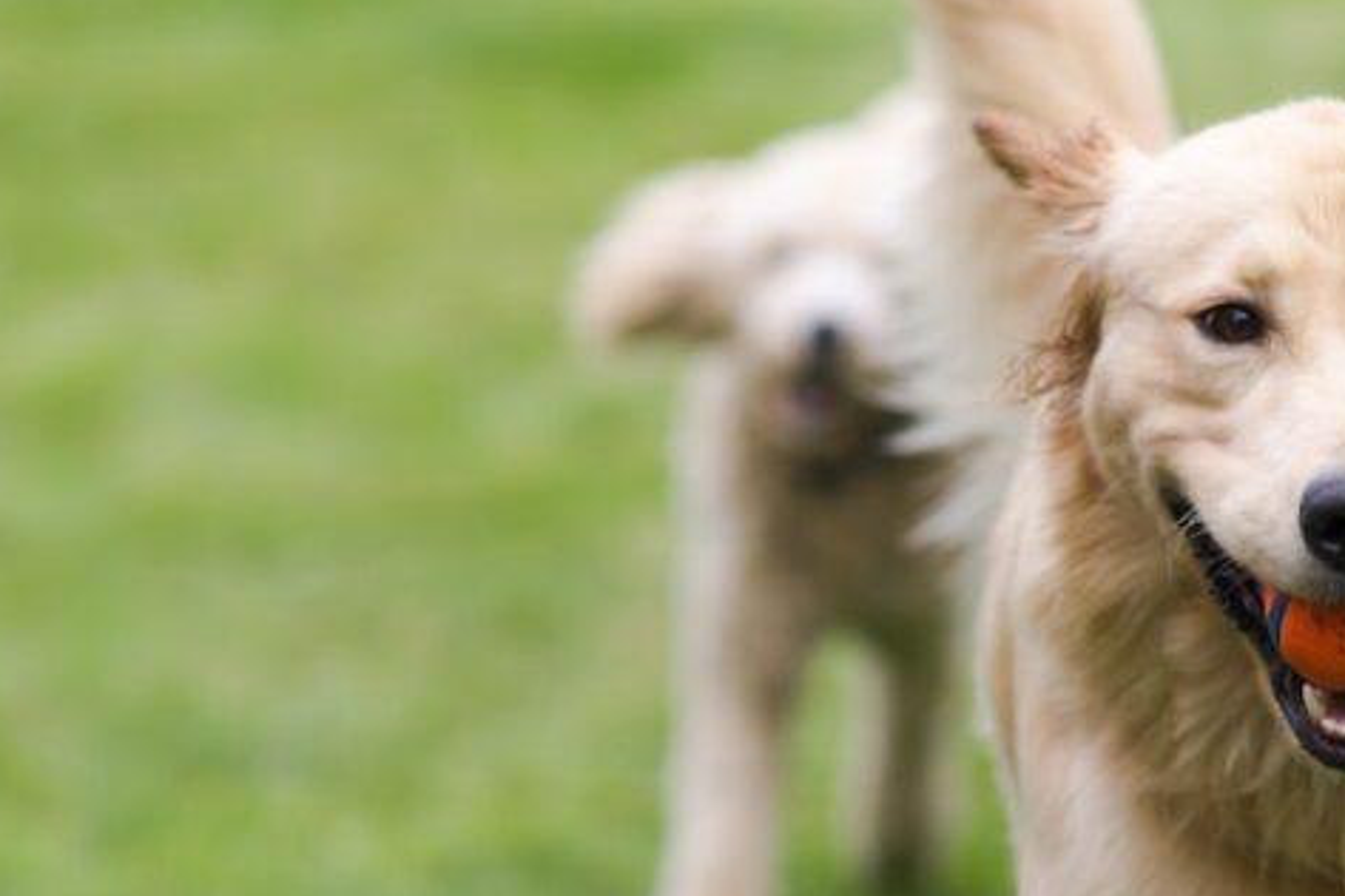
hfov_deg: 7.1
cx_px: 972
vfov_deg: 4.7
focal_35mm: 292
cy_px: 825
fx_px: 10905
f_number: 4
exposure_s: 1/500
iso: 200
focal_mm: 135
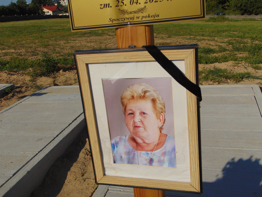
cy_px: 98
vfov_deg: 36.8
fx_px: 295
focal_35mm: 39
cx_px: 131
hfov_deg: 47.9
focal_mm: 6.9
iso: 80
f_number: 8.5
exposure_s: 1/640
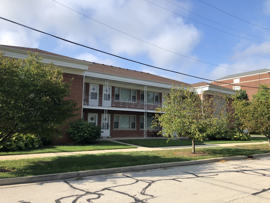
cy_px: 102
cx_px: 135
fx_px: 218
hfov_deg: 63.4
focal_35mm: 28
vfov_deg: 49.7
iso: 20
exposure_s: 1/1333
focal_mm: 3.99
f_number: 1.8
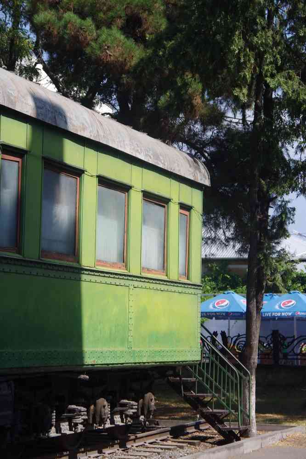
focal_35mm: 117
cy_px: 230
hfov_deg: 11.7
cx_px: 153
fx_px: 1492
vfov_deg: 17.5
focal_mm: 77.5
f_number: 9
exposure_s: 1/125
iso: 200
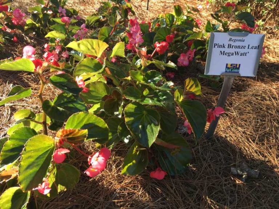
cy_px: 104
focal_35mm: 29
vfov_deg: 48.2
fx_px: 234
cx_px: 140
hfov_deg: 61.7
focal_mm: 4.15
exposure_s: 1/183
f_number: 2.2
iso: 25
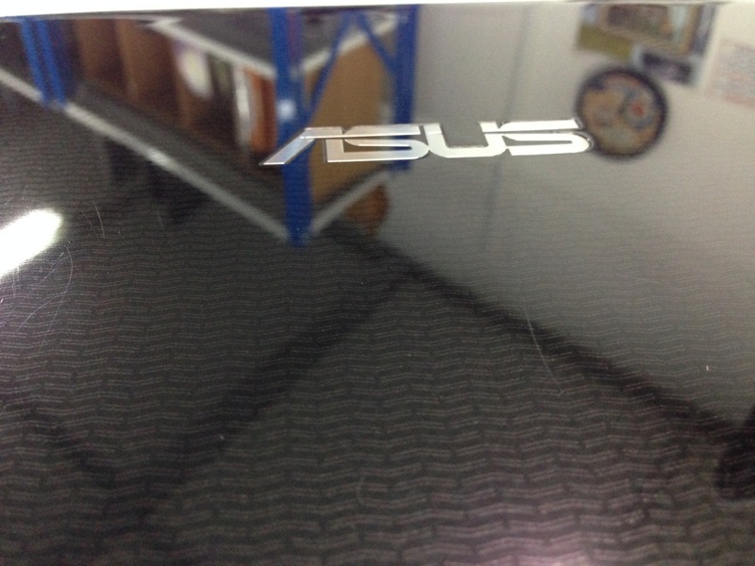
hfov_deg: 55.4
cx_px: 378
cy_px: 283
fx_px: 720
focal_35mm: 33
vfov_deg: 42.9
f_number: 2.4
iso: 400
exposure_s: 1/20
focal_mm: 4.12
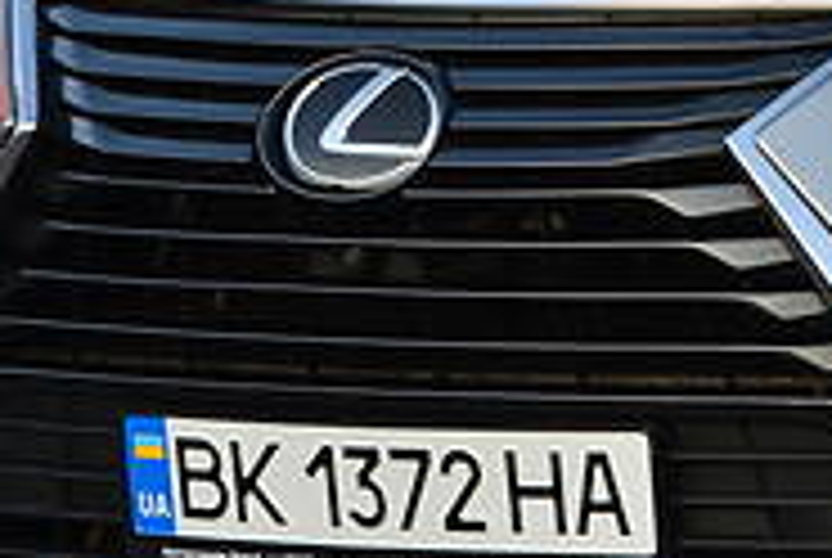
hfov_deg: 5.7
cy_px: 61
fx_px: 8244
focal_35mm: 356
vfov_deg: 3.9
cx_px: 1259
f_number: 8
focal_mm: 55
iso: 400
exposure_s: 1/60
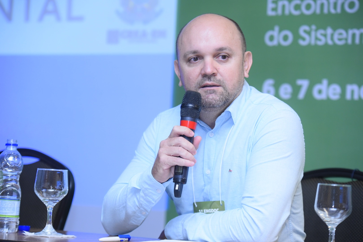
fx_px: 1230
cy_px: 121
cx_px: 182
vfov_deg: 11.2
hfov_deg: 16.8
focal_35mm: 122
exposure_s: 1/200
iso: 3200
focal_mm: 122
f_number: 3.5
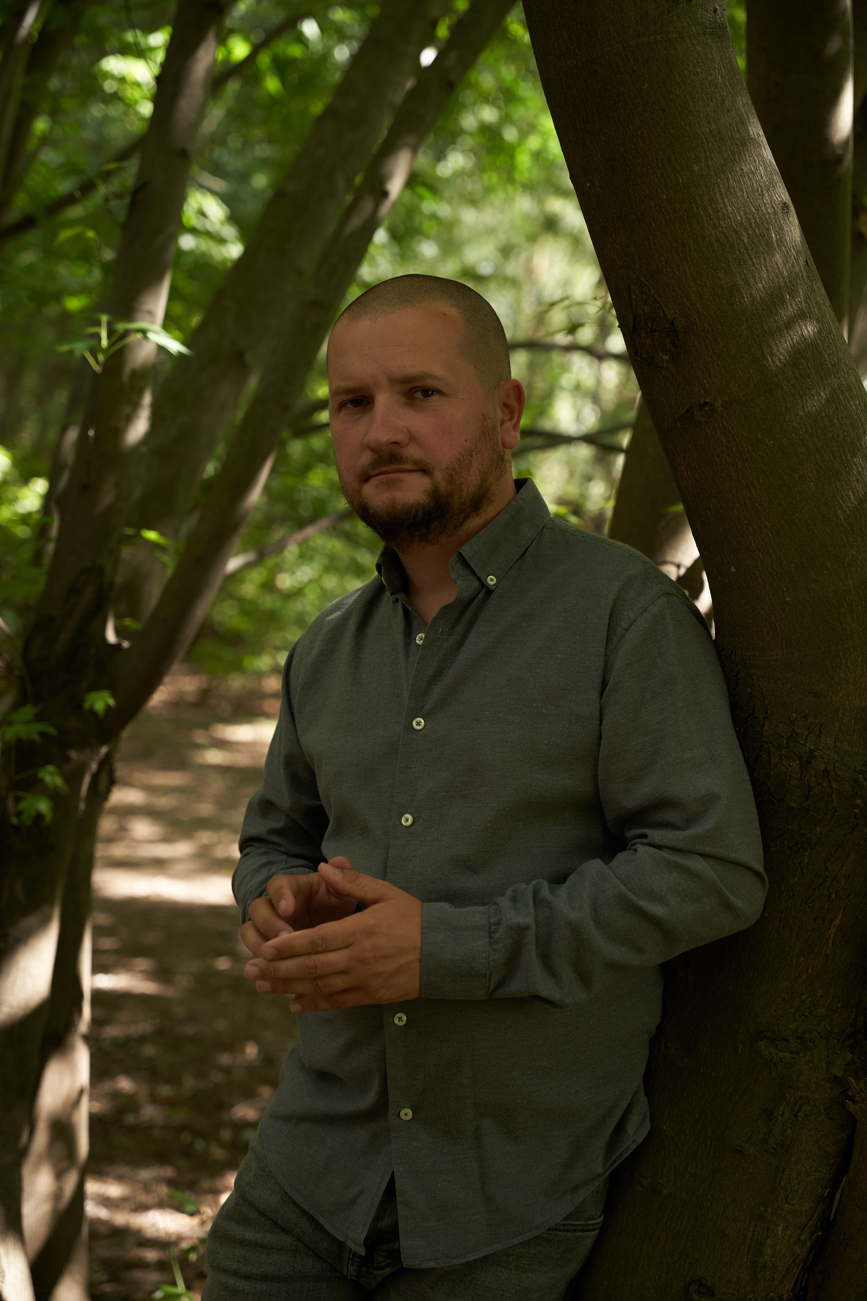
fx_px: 2182
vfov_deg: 33.2
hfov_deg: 22.5
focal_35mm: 60
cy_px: 650
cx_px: 434
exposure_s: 1/200
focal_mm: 60.4
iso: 320
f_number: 3.5
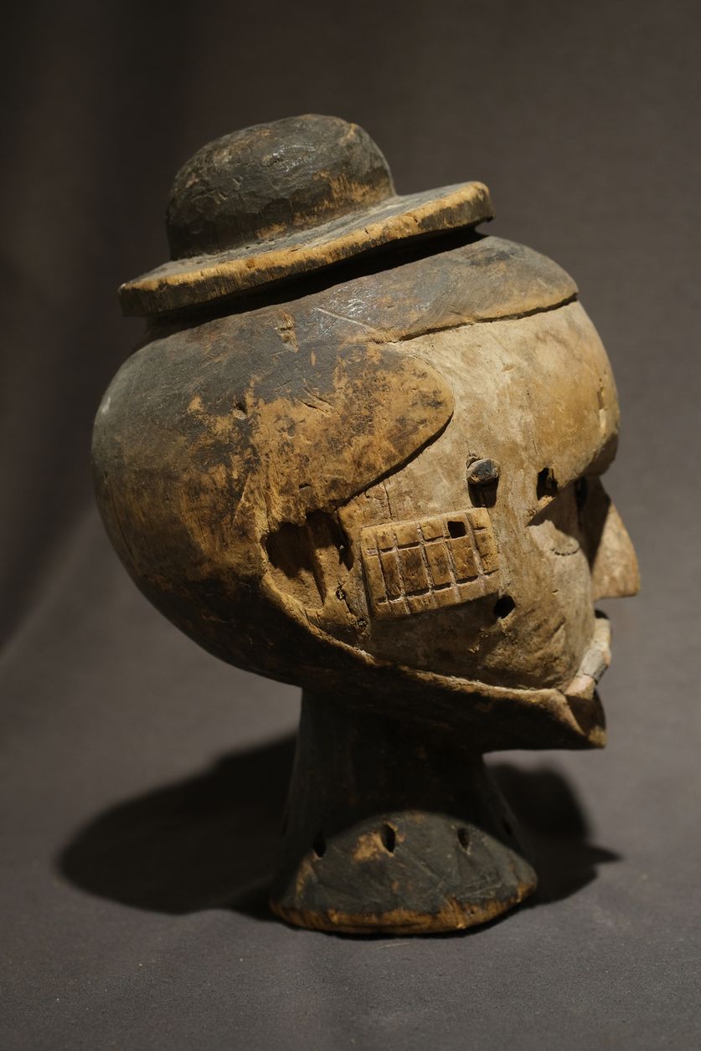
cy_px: 526
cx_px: 350
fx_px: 2629
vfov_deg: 22.6
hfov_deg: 15.2
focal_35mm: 90
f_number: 4
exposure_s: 1/75
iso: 800
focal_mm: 60
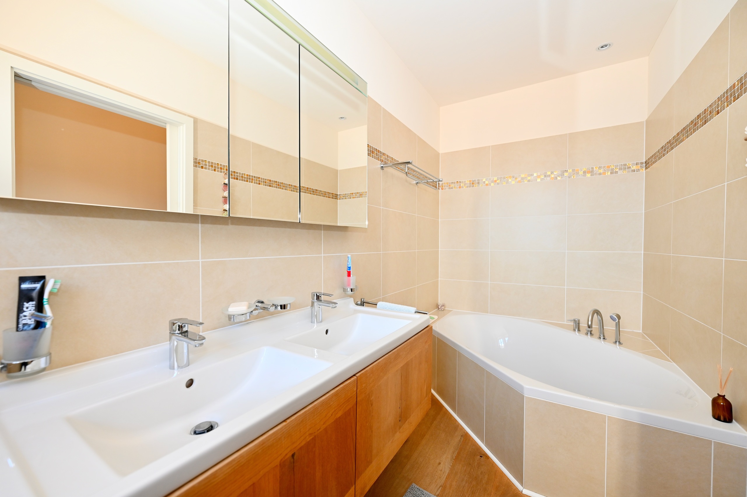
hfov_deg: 104.3
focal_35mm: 14
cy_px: 248
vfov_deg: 81.1
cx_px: 374
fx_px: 290
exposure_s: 1/60
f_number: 4
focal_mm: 14
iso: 280
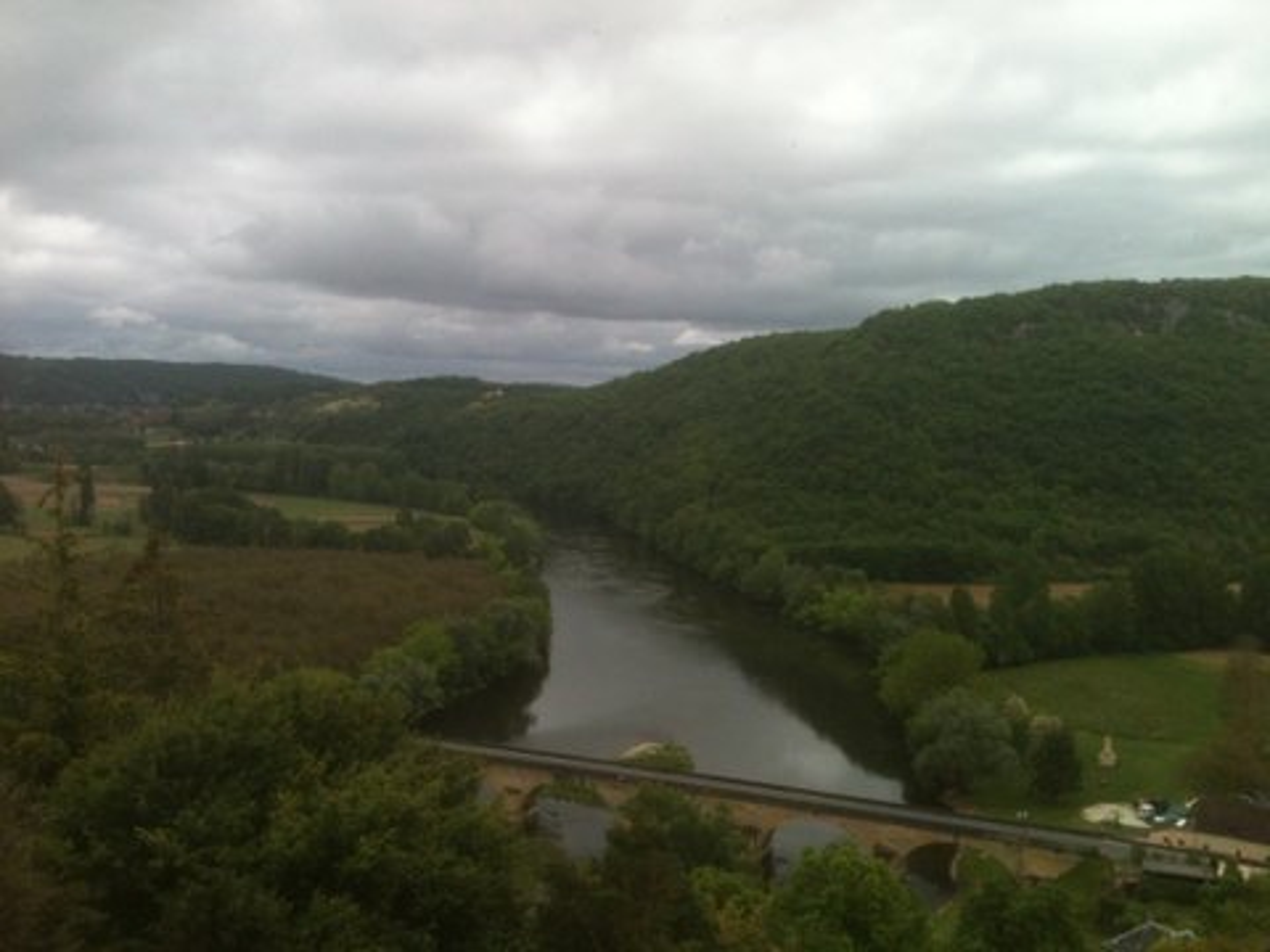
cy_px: 476
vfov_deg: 40.7
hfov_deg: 52.6
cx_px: 635
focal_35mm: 35
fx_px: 1284
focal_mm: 3.85
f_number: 2.8
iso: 64
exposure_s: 1/1187
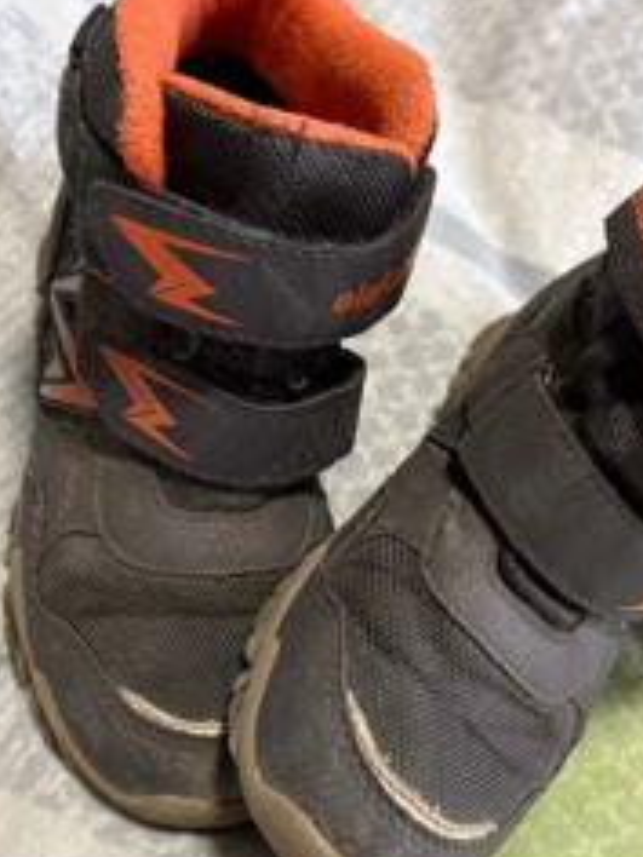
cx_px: 411
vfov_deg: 42.9
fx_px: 1090
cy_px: 476
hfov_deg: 32.7
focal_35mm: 44
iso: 320
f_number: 1.6
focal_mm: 5.96
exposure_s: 1/50
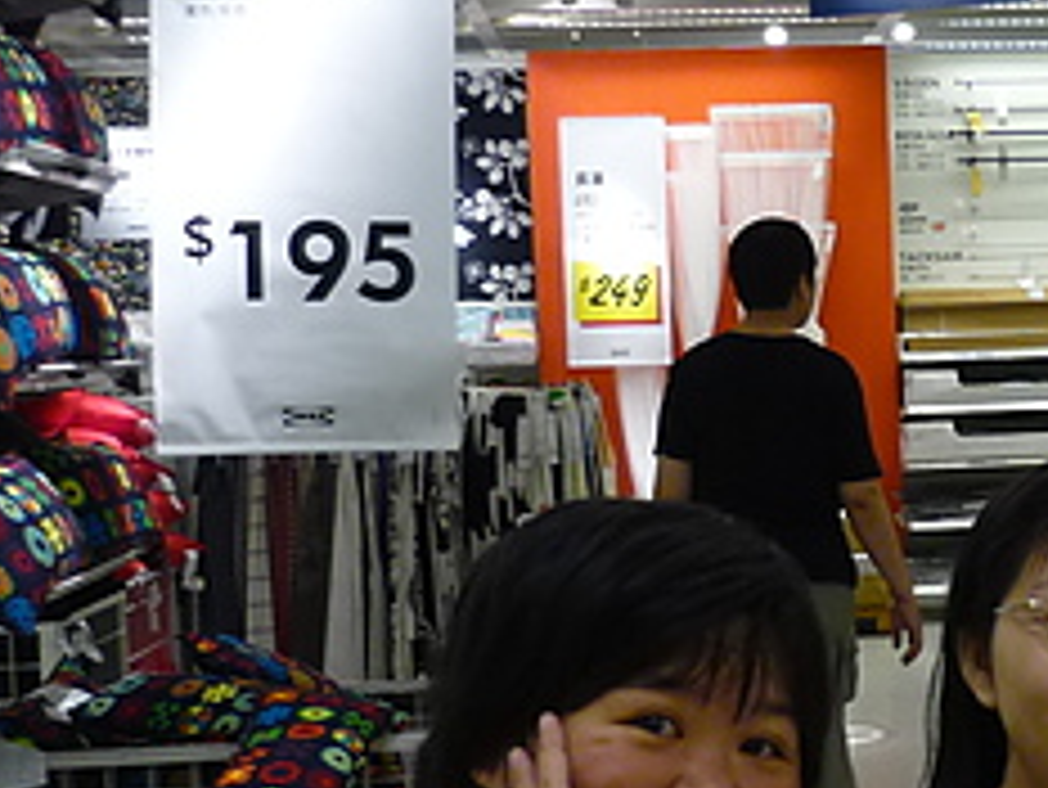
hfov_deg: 21.9
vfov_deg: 17.4
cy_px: 482
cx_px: 1115
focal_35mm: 85
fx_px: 2575
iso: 200
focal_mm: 5.5
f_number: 2.8
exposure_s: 1/30
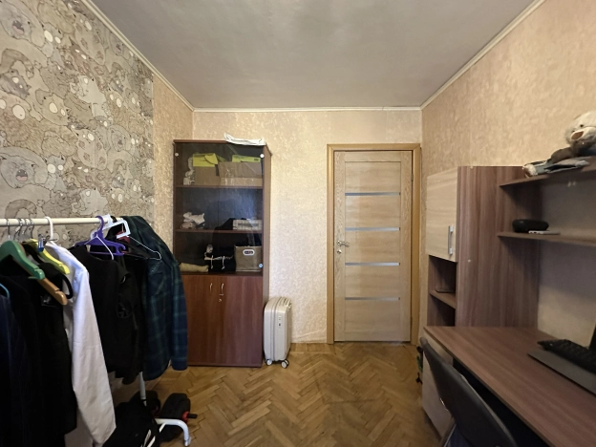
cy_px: 224
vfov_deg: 85.7
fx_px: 241
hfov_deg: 102.1
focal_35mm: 14
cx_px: 298
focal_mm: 2.22
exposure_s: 1/50
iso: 1250
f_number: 2.2
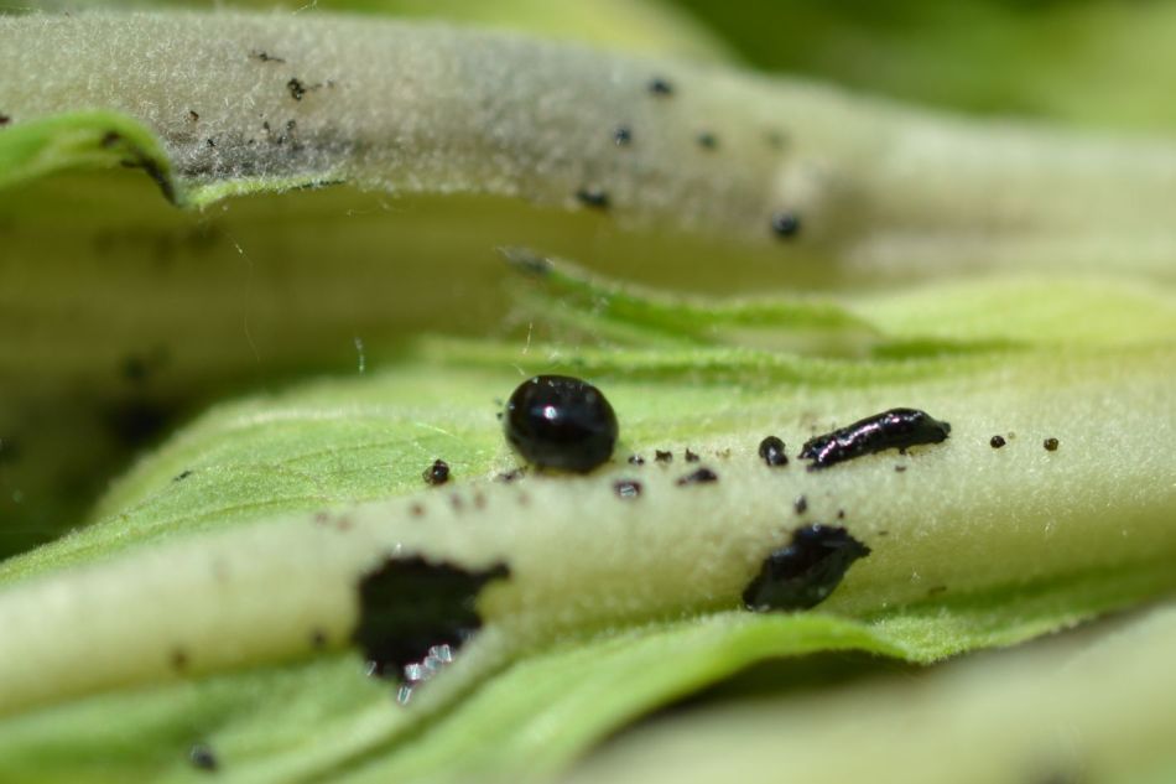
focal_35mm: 128
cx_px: 588
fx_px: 4164
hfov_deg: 16.1
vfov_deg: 10.8
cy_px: 392
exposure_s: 1/500
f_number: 5.6
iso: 140
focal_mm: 85
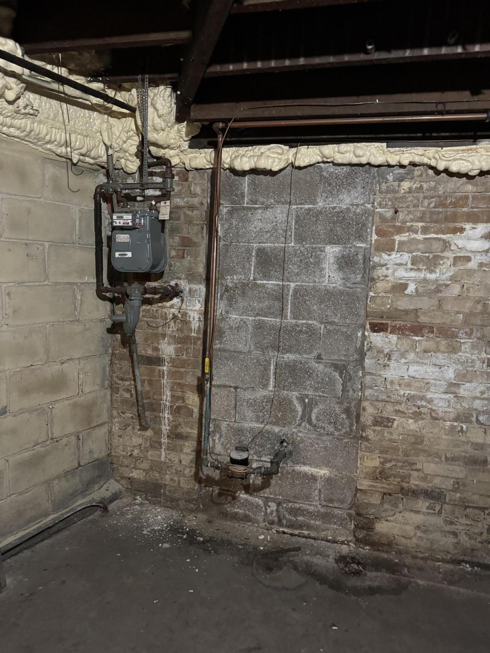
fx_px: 453
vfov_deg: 71.6
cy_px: 326
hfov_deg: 56.8
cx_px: 245
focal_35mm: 24
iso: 1000
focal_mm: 6.76
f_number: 1.78
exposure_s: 1/30
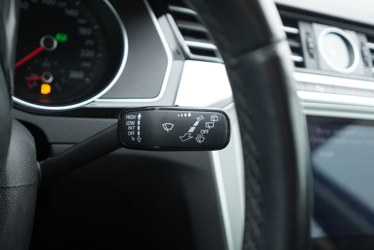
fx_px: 374
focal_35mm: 36
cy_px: 125
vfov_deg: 36.9
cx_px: 187
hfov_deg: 53.1
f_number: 2.8
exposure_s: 1/40
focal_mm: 24
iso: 250
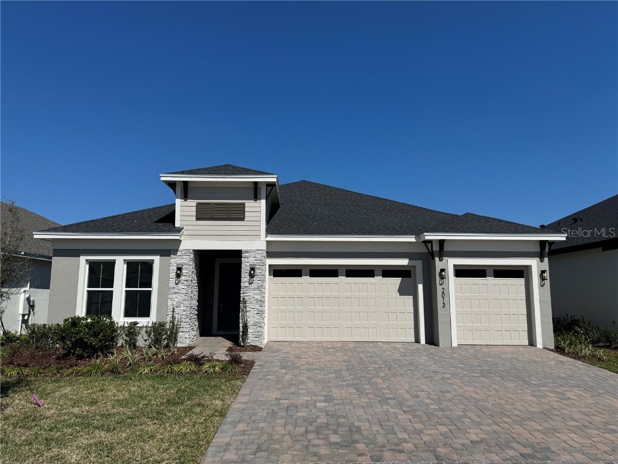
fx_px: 428
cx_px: 309
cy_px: 232
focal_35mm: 24
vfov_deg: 56.8
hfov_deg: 71.6
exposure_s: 1/10417
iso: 80
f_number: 1.78
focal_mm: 6.76
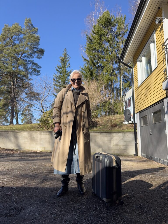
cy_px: 112
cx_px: 84
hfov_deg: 56.8
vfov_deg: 71.6
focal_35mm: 24
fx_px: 155
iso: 80
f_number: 1.78
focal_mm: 6.76
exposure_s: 1/2041
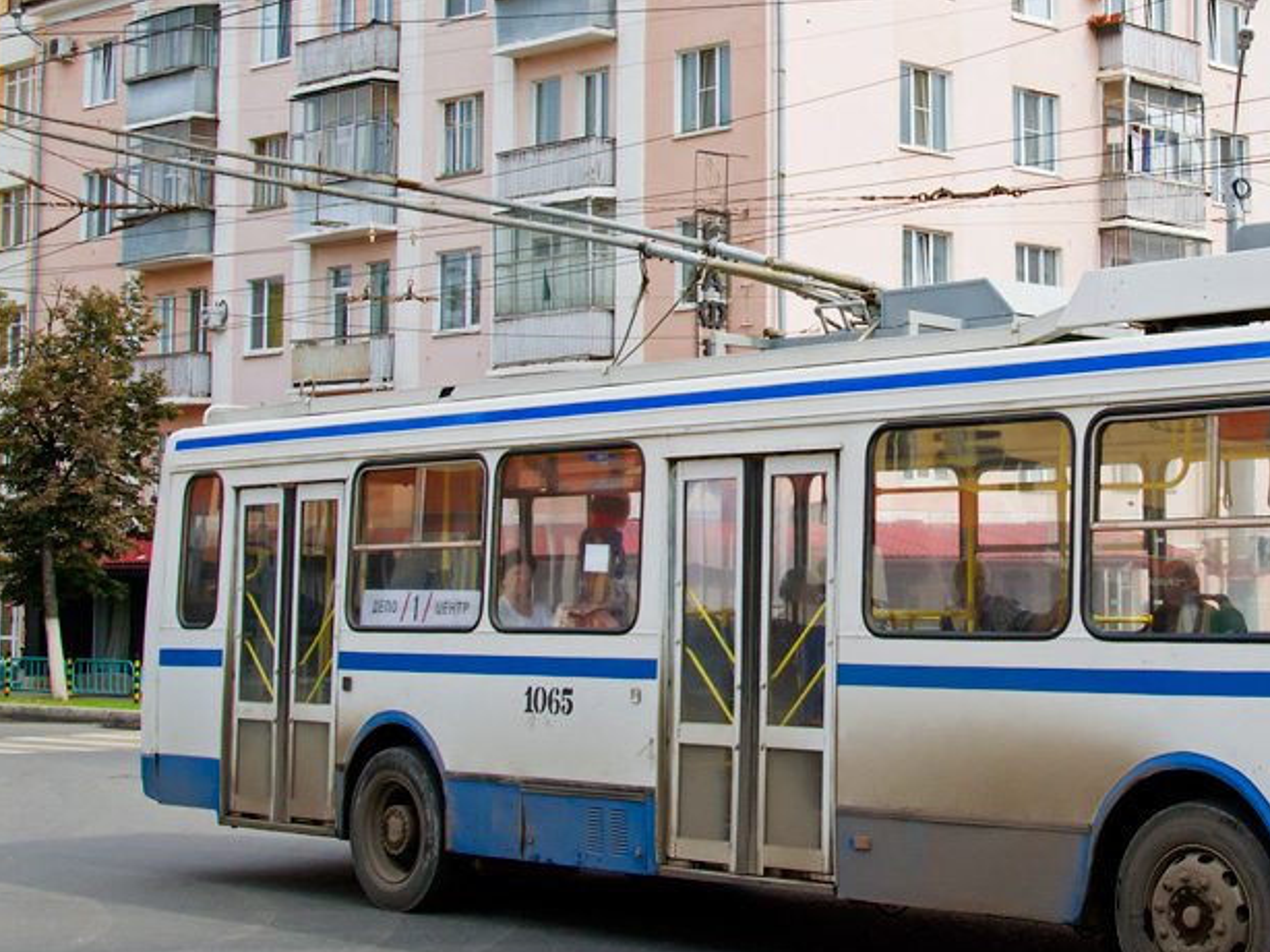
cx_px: 955
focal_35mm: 62
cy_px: 296
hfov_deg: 30.7
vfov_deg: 23.5
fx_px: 2274
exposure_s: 1/1250
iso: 400
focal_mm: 22
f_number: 6.3
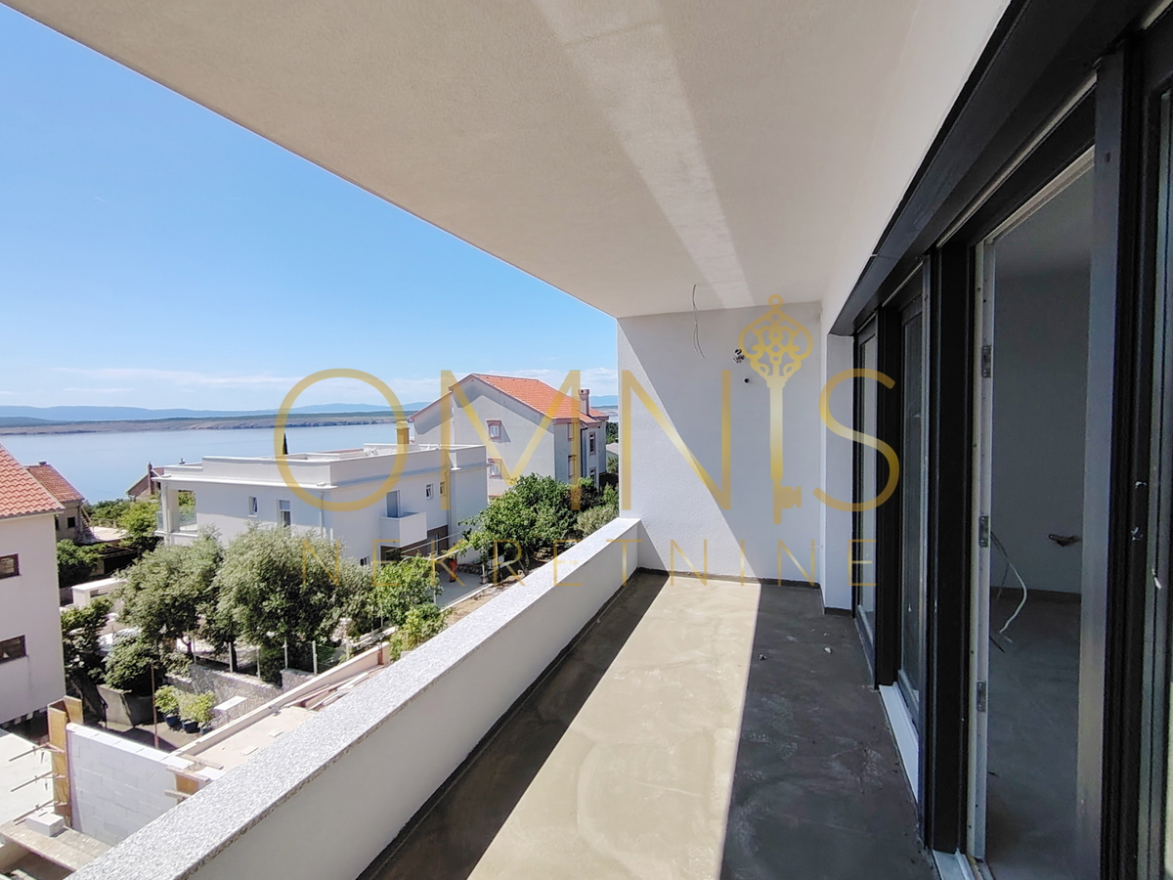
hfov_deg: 91.0
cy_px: 440
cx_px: 586
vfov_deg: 74.7
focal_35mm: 17
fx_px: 576
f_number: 2.2
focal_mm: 1.43
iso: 100
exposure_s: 1/1173
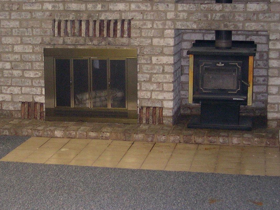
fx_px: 962
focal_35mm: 119
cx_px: 71
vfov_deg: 12.4
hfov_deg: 16.5
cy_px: 94
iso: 390
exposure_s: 1/60
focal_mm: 13.2
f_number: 3.5
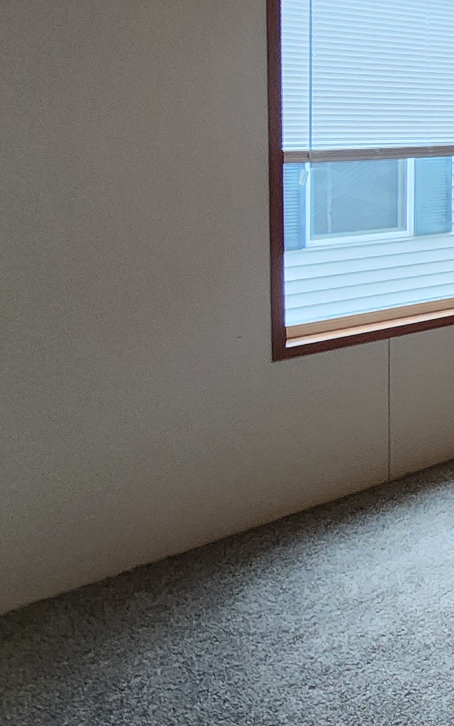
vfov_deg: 45.5
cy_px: 180
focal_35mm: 42
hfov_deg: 17.2
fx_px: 831
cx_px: 986
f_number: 2.2
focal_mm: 2.2
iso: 320
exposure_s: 1/60
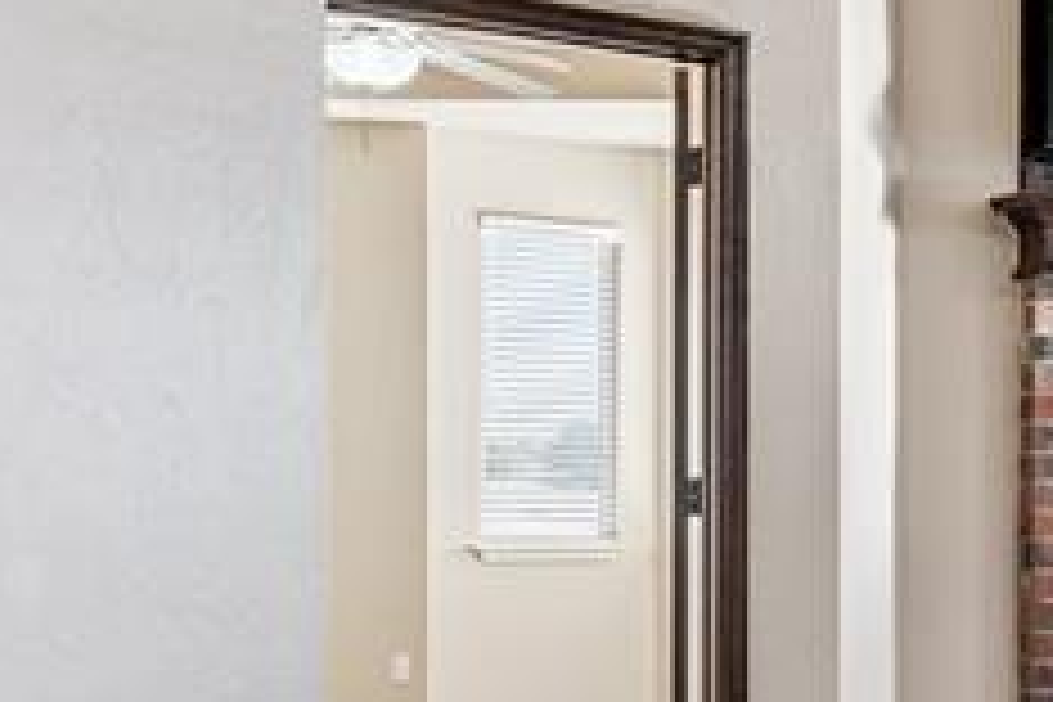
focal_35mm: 70
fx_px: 2047
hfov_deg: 22.1
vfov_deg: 19.3
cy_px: 513
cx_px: 1706
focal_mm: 16
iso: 200
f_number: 7.1
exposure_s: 1/6
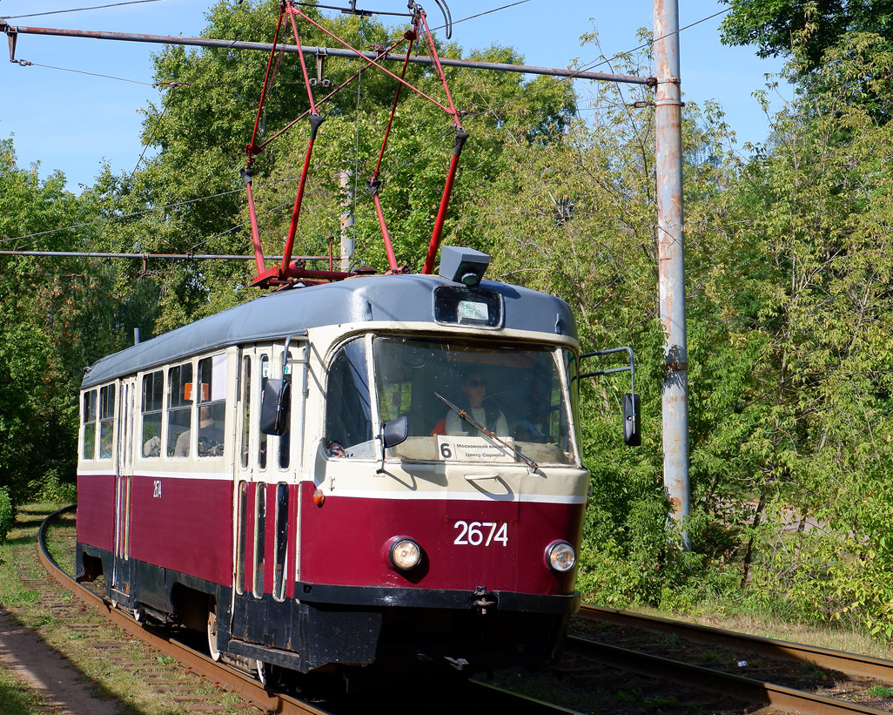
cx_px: 425
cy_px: 354
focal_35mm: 73
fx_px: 1930
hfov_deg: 26.1
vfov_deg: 21.0
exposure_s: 1/800
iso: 250
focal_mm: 38.7
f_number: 5.3
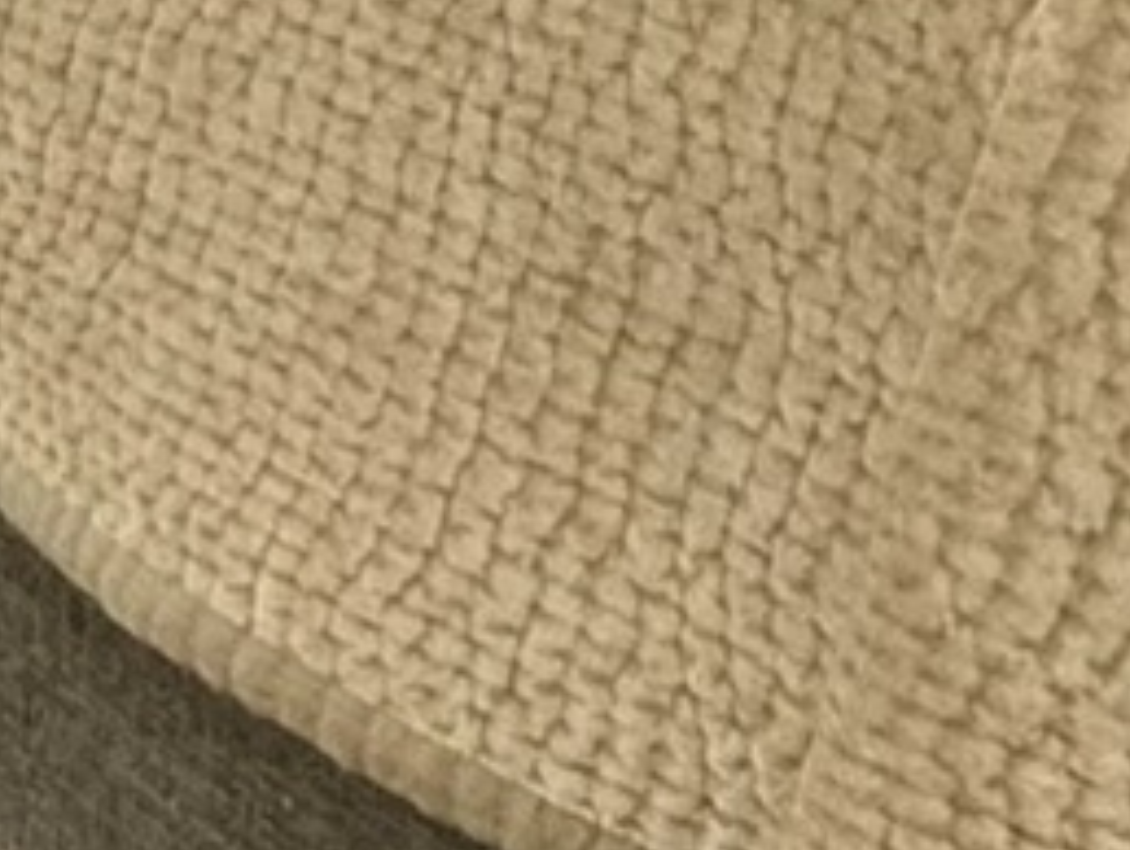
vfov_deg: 12.1
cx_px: -44
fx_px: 3627
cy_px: -754
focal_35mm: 111
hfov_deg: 17.2
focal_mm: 2.22
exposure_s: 1/100
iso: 200
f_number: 2.2
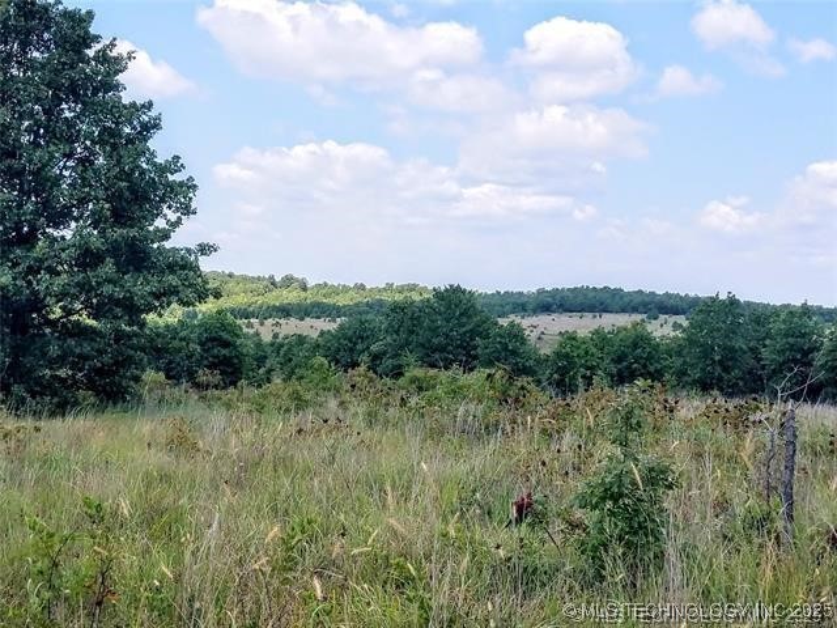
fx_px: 629
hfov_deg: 67.3
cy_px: 314
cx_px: 418
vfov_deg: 53.1
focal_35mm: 26
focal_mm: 4.2
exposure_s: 1/2480
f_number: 1.7
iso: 50
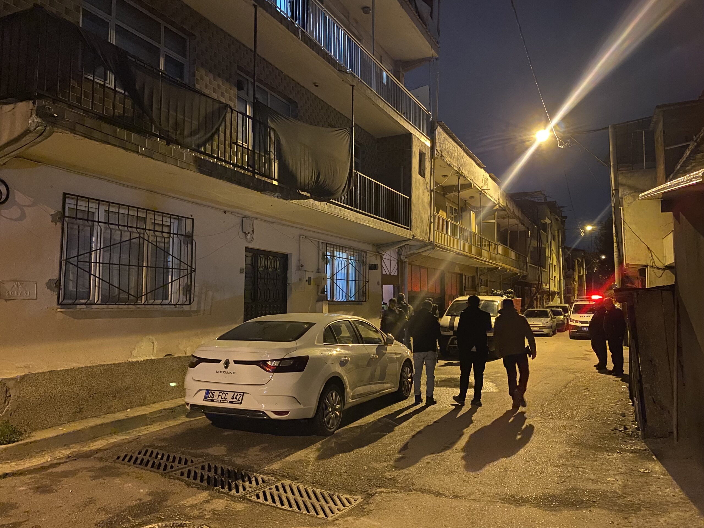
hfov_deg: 67.3
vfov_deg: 53.1
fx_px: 529
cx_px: 352
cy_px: 264
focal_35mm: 26
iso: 1000
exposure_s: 1/25
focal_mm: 4.25
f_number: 1.8
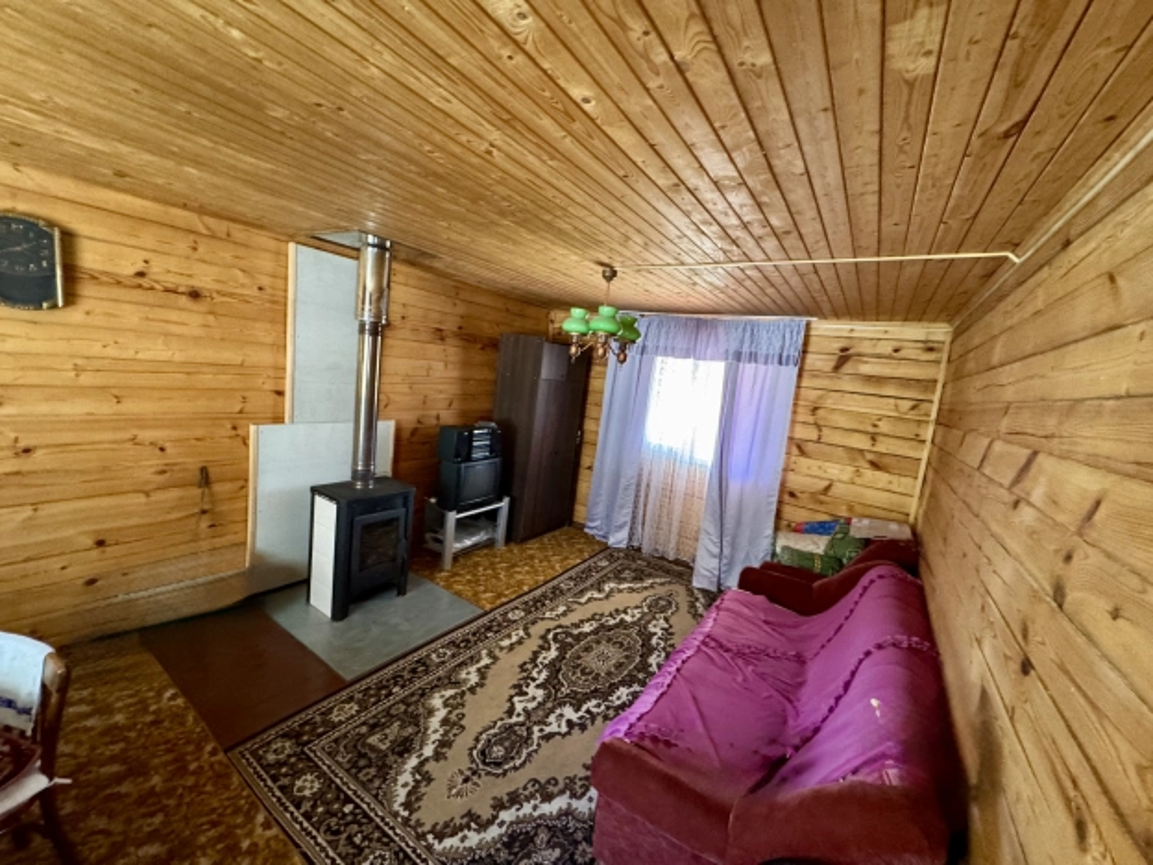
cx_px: 576
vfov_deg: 85.7
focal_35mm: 14
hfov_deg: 102.1
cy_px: 432
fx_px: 466
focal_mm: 2.22
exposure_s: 1/50
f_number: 2.2
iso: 500
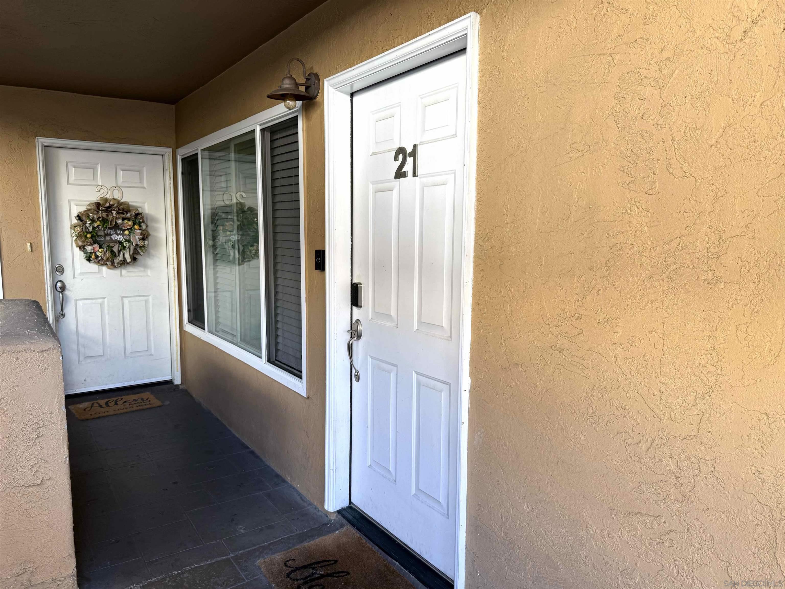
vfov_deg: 56.8
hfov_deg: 71.6
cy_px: 294
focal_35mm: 24
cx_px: 392
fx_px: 544
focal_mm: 6.76
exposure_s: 1/121
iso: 64
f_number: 1.78
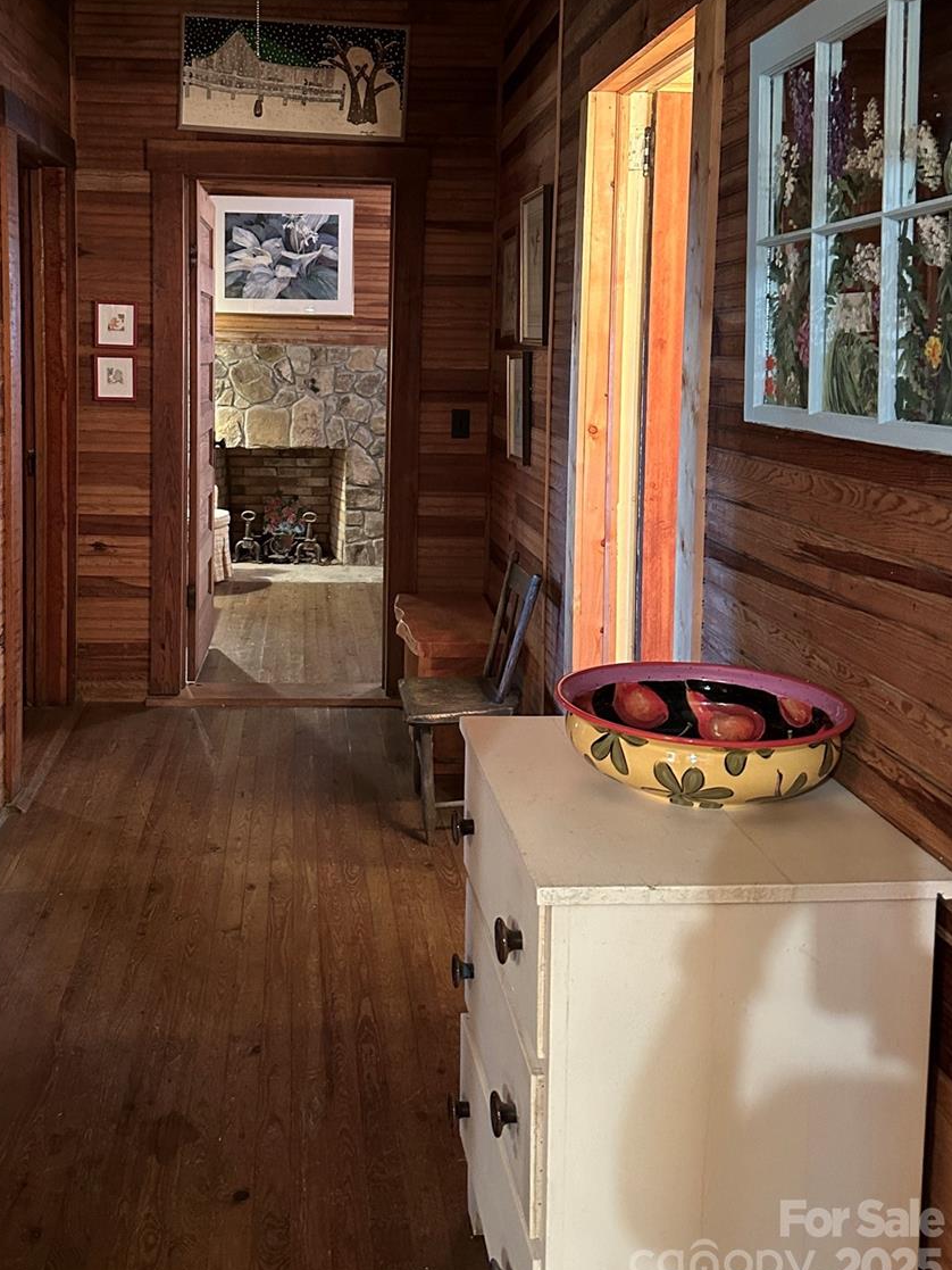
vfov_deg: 54.5
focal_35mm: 33
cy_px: 447
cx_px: 336
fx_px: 1210
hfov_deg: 42.5
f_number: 1.78
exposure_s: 1/30
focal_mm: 6.86
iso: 1000
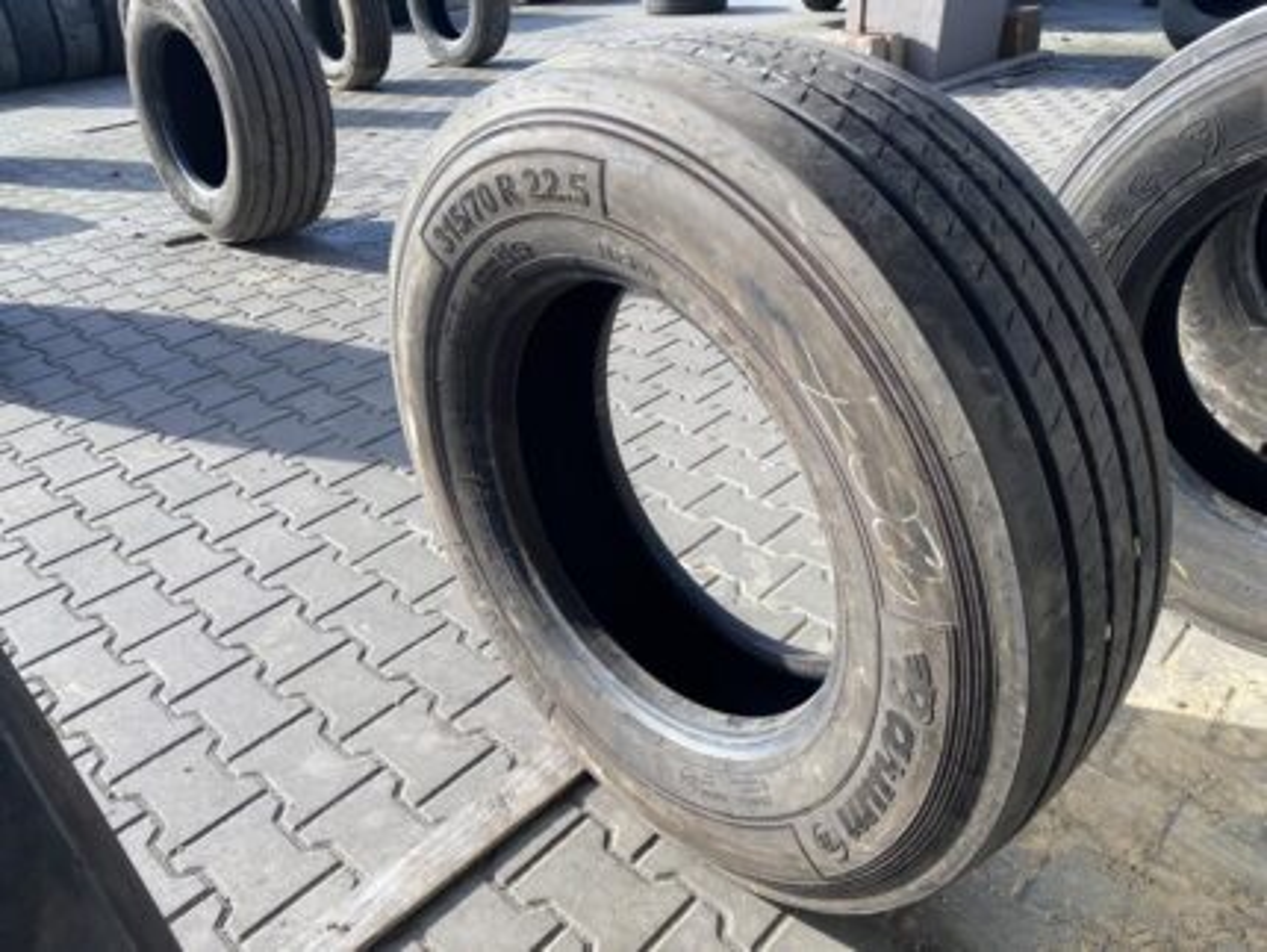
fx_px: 952
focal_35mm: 26
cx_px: 634
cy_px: 476
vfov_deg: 53.1
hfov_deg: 67.3
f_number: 1.8
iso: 32
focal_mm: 4.25
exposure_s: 1/504
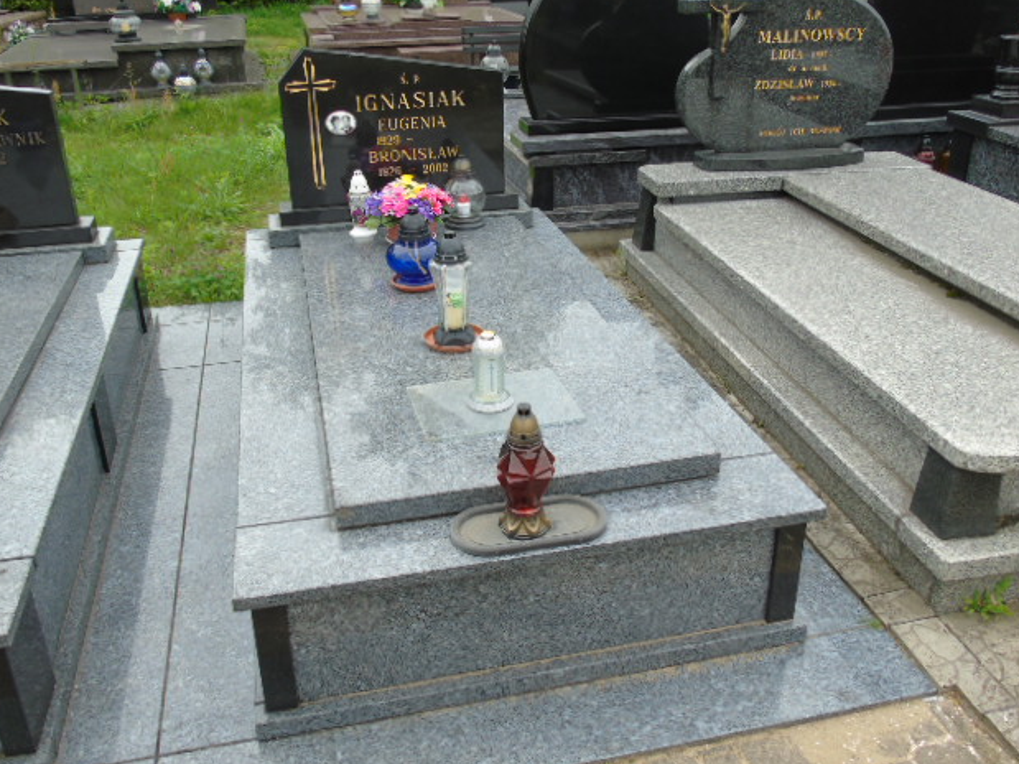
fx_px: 883
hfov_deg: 60.0
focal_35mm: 30
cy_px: 375
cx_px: 500
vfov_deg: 46.8
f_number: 3.6
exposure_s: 1/100
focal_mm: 5.2
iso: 80
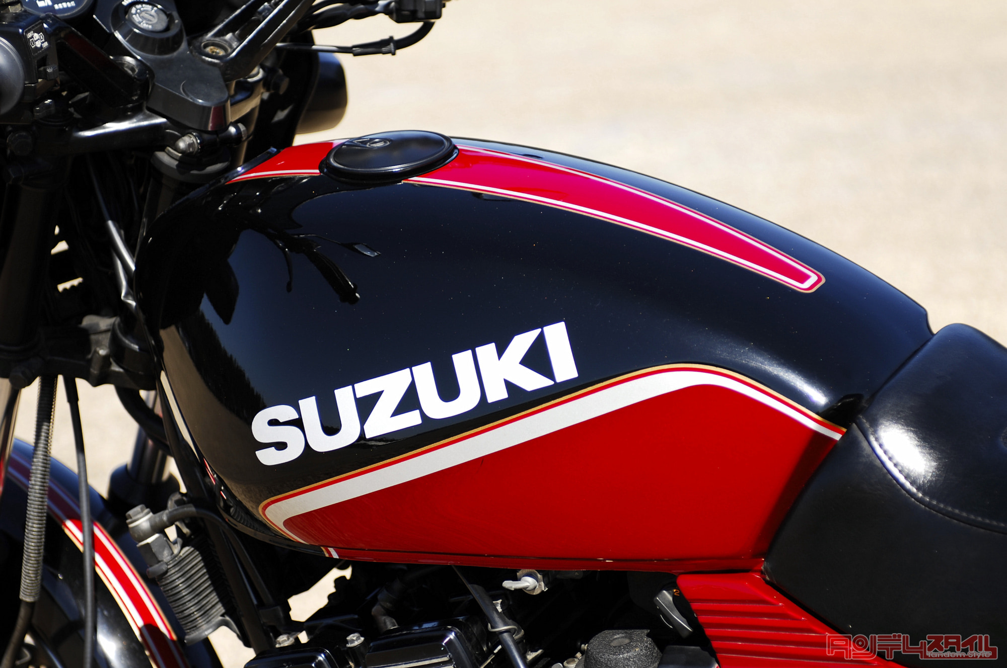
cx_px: 504
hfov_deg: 19.5
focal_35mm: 105
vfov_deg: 13.0
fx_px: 2933
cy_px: 334
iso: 100
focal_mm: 70
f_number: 4
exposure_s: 1/640
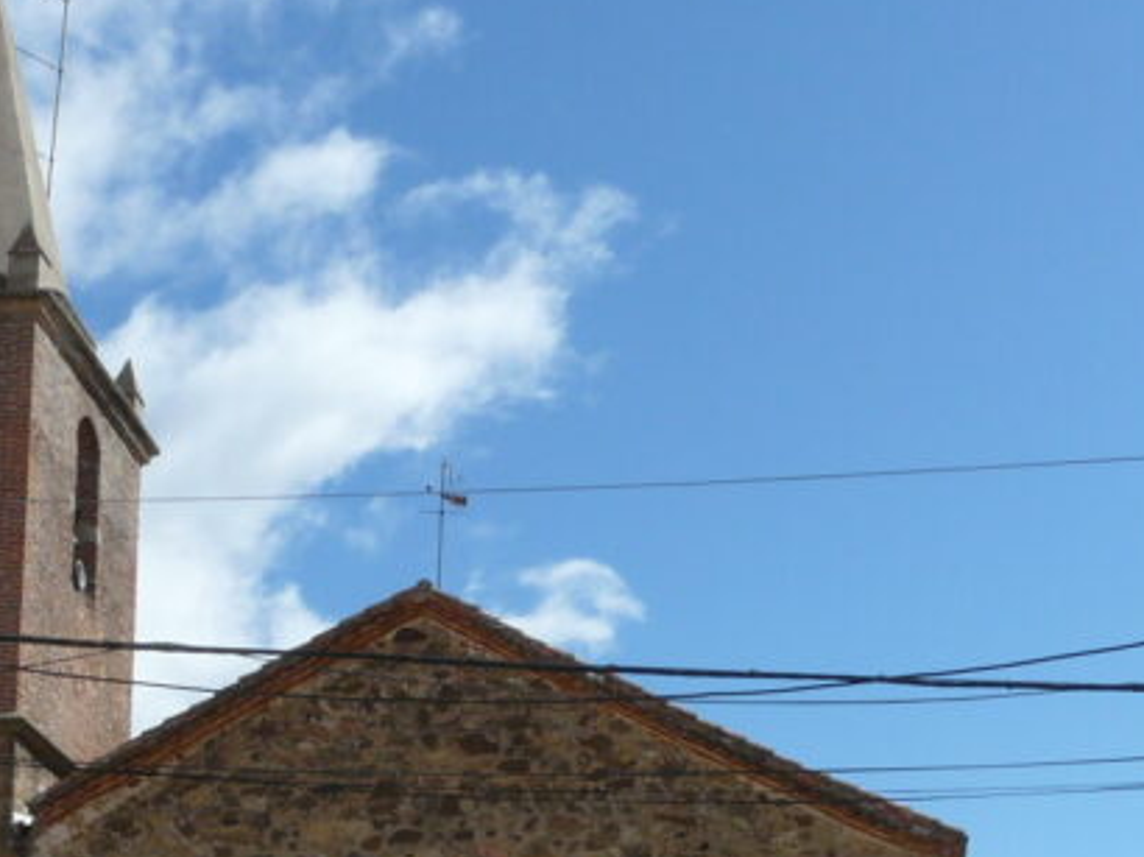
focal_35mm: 70
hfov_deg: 27.8
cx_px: 508
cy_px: 988
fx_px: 2312
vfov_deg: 19.9
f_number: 7.1
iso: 100
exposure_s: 1/400
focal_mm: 4.6
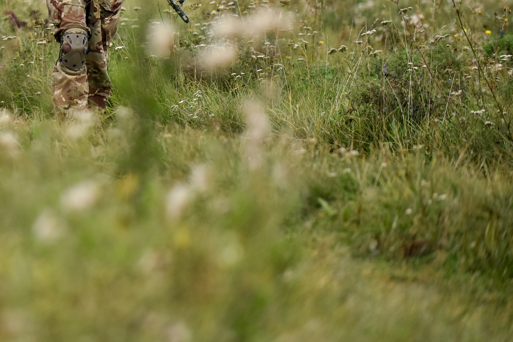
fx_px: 5317
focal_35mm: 373
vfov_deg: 3.7
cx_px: -124
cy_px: -63
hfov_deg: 5.5
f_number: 2.8
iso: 500
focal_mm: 140
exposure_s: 1/2500
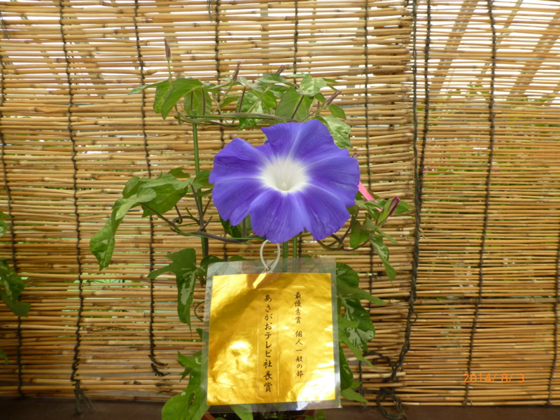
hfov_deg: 71.6
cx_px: 280
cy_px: 210
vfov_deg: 56.8
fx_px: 388
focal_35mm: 24
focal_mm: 4.3
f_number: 3.3
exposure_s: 1/80
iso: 100
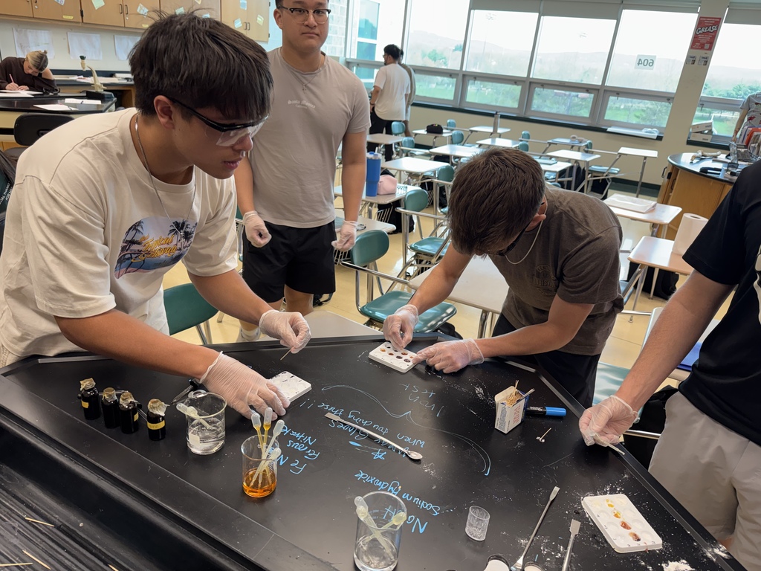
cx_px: 380
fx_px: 528
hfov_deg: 71.6
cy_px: 286
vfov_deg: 56.8
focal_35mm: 24
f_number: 1.78
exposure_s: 1/120
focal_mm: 6.76
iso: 125
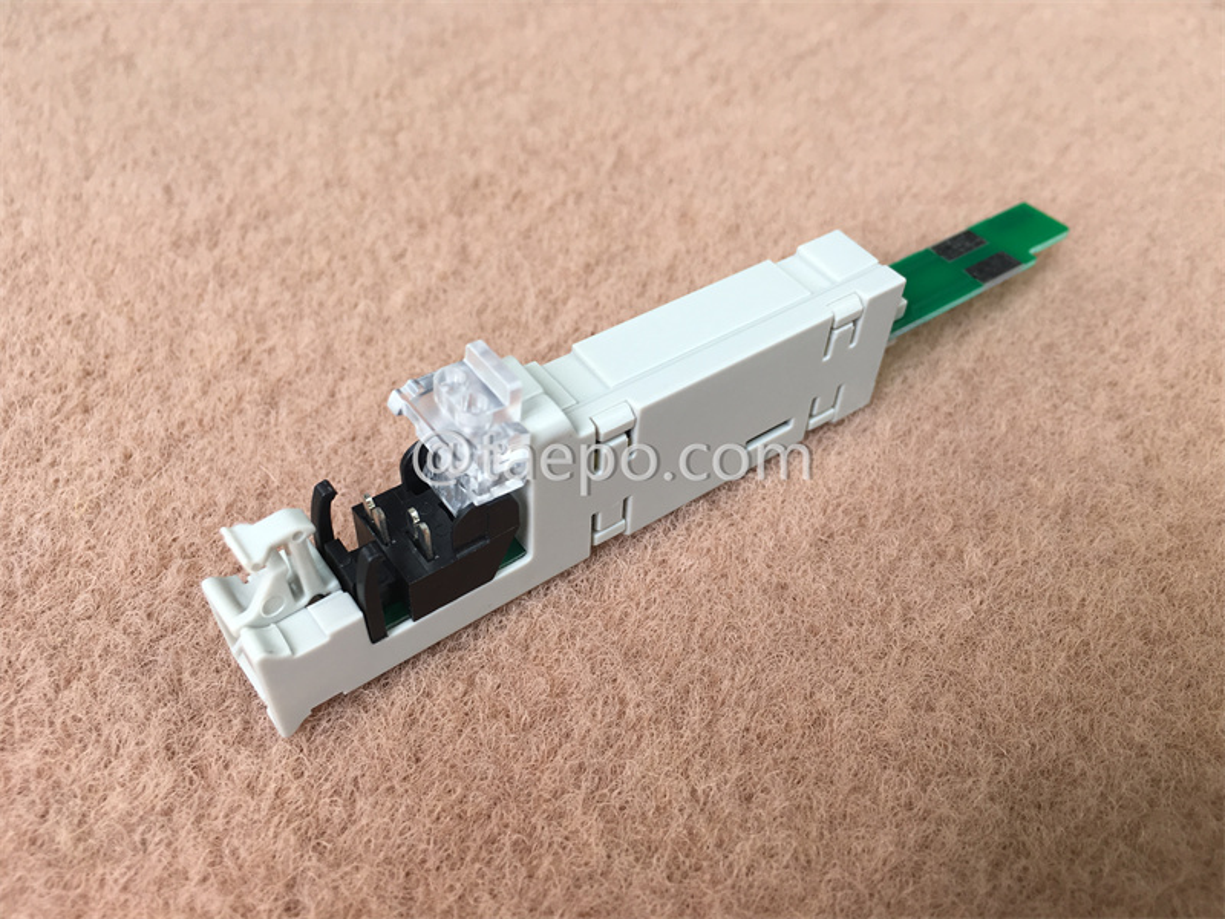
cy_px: 460
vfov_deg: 48.2
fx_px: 1026
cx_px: 612
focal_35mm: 29
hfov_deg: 61.7
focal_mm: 4.15
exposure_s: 1/100
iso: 25
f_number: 2.2
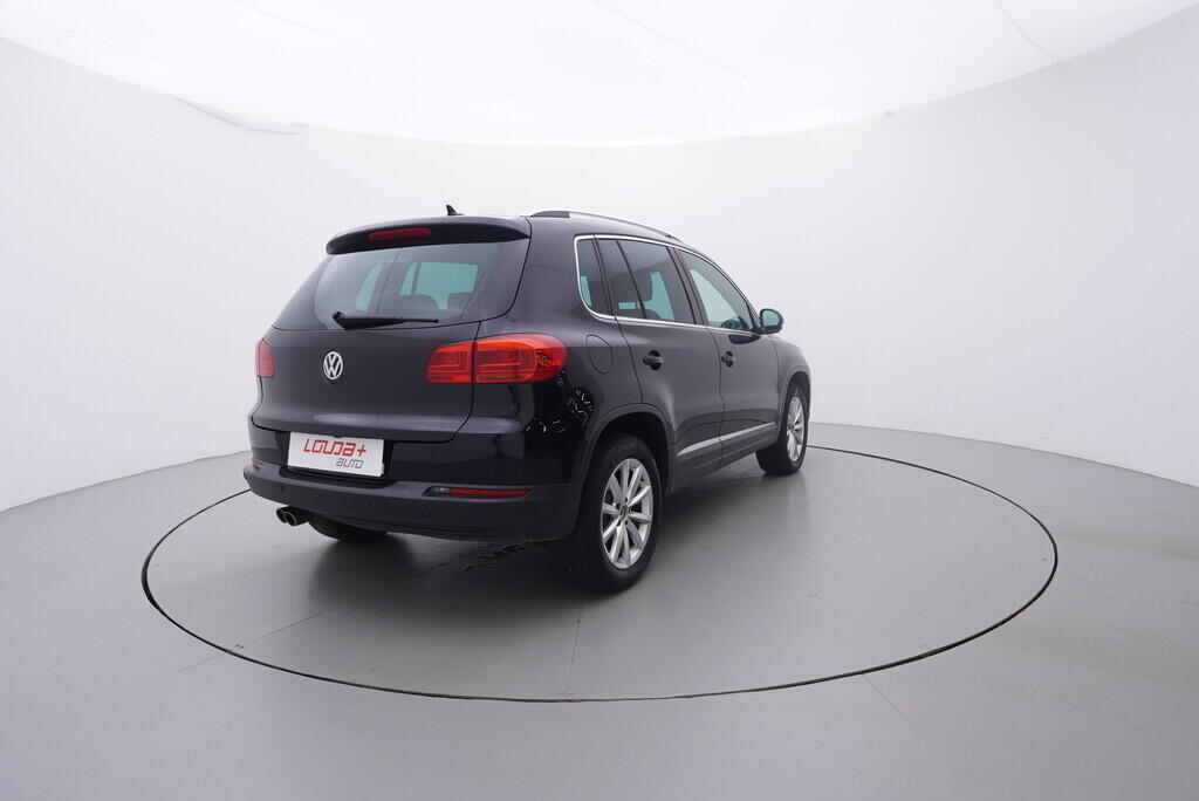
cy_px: 400
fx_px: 750
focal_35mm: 22
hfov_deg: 77.3
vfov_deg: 56.2
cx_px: 600
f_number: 5
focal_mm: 15
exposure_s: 1/80
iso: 200
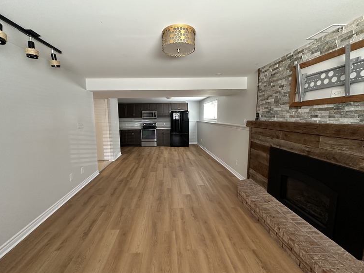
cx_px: 170
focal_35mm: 15
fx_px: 158
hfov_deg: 98.0
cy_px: 137
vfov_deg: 81.7
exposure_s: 1/91
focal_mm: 2.22
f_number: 2.2
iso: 320
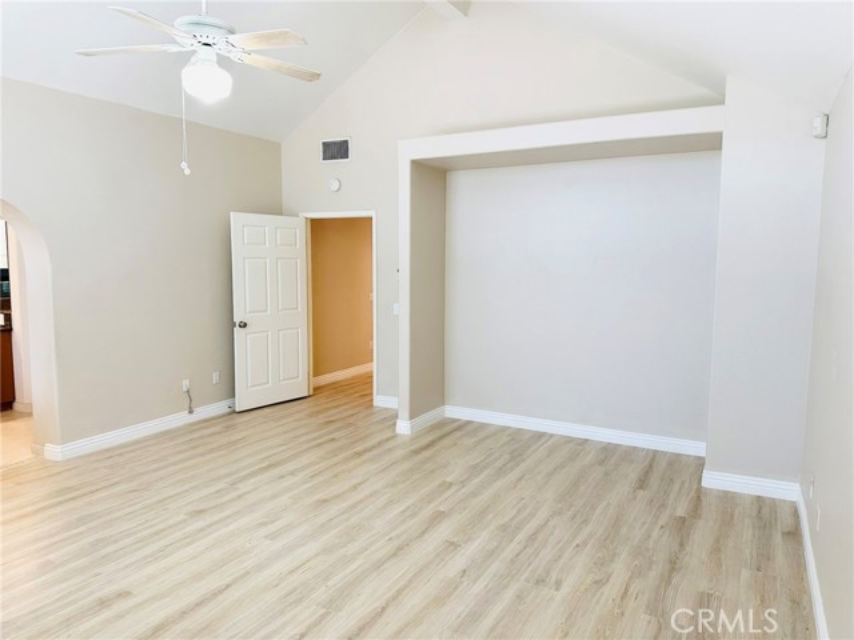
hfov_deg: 71.6
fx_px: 592
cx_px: 427
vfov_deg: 56.8
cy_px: 320
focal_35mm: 24
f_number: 1.78
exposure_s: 1/120
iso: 200
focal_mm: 6.86
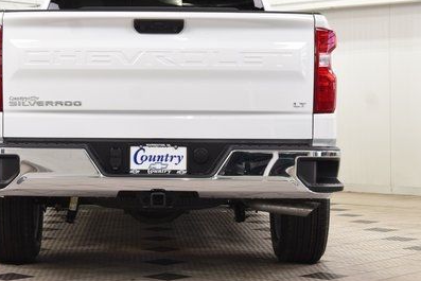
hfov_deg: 23.3
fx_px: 1018
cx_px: 158
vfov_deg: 15.7
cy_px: 121
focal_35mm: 87
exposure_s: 1/30
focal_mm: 36
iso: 900
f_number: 7.1
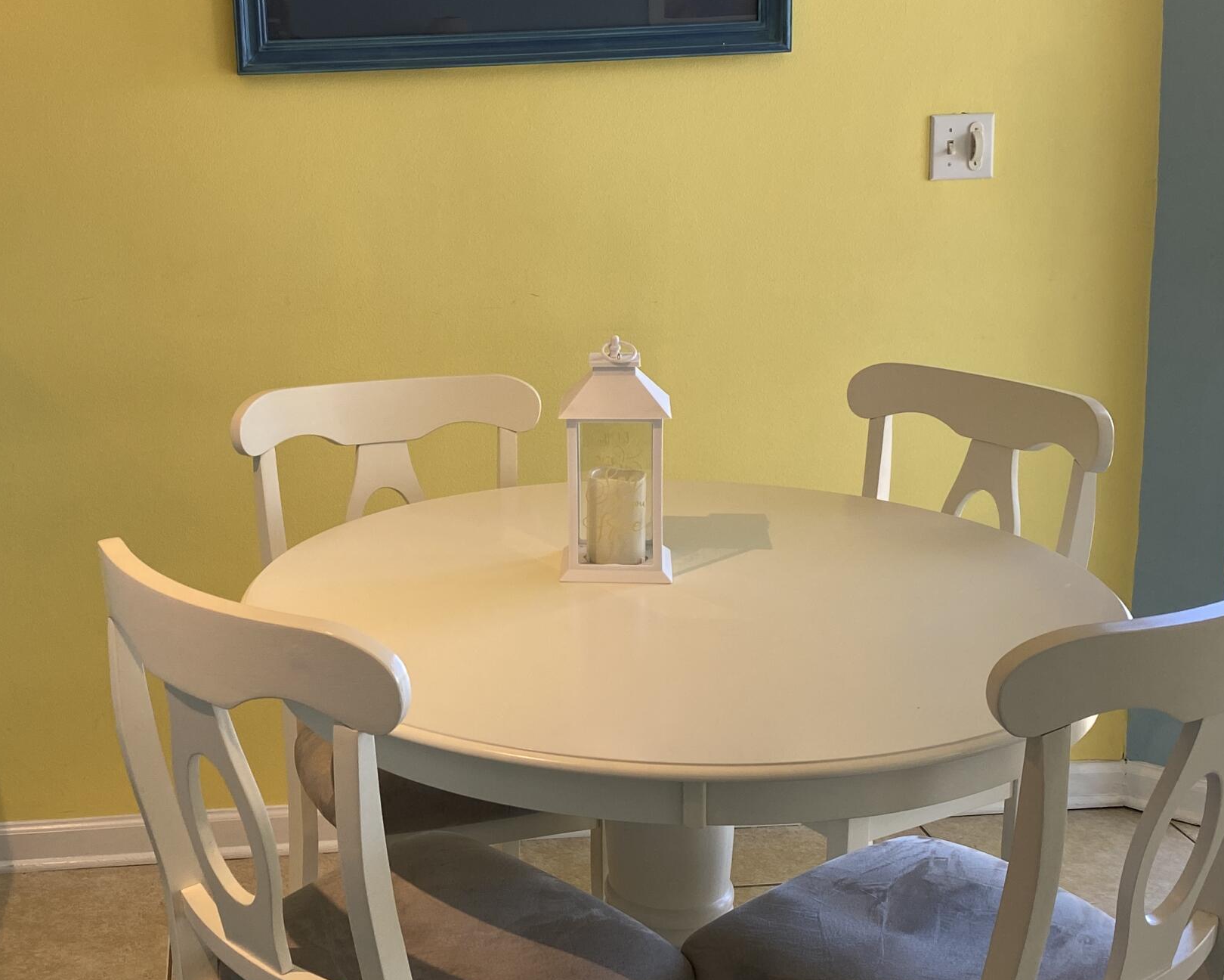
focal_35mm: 47
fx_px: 1703
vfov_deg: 32.0
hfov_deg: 39.2
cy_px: 398
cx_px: 440
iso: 64
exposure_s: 1/120
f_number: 1.8
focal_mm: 4.25
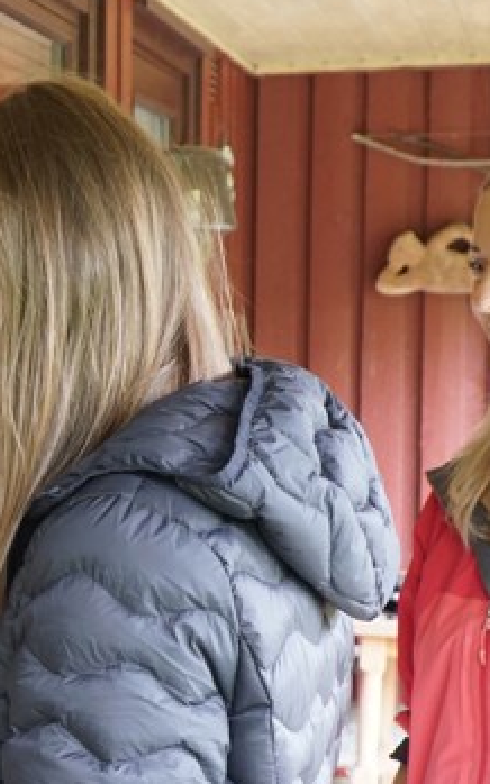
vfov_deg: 23.4
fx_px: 1890
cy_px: 510
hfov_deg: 14.3
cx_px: -112
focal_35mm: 88
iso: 640
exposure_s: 1/30
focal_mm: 21
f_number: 4.5
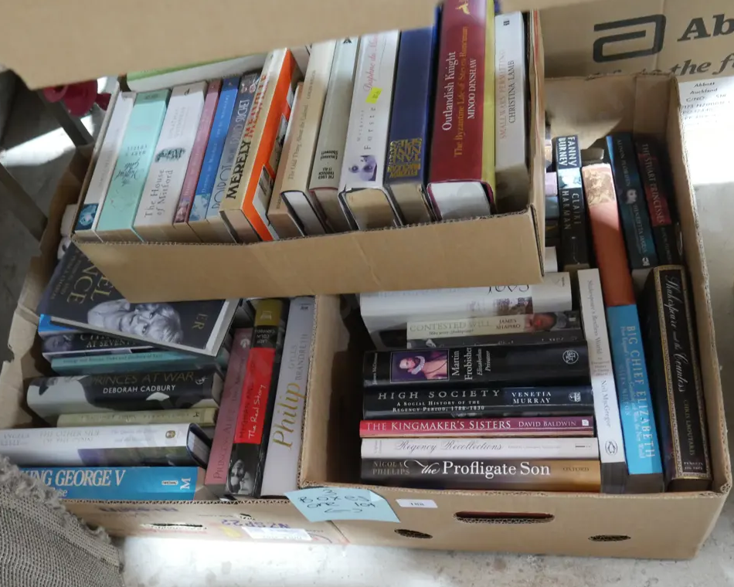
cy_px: 295
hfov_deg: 45.8
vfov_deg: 37.3
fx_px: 869
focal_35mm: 40
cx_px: 344
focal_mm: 19
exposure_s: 1/20
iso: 3200
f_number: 4.1
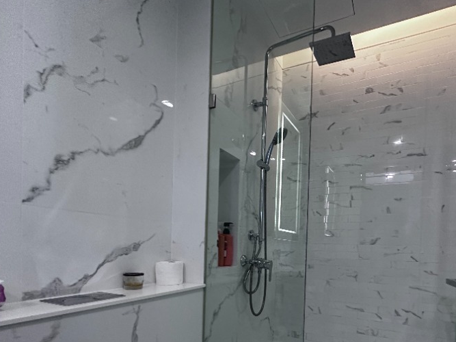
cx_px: 267
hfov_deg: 78.3
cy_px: 252
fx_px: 277
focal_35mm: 21
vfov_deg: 60.3
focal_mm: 2.22
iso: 500
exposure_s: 1/60
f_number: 2.2
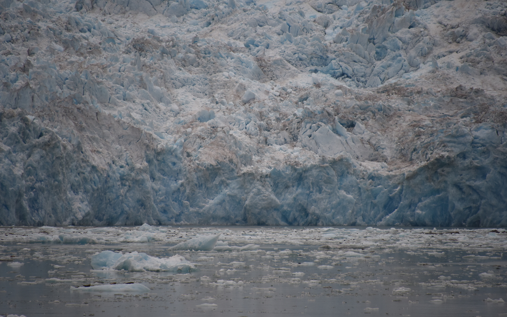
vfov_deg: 4.3
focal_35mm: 307
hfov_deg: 6.8
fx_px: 4242
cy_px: 149
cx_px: 254
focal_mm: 300
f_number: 5.6
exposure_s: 1/640
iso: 640
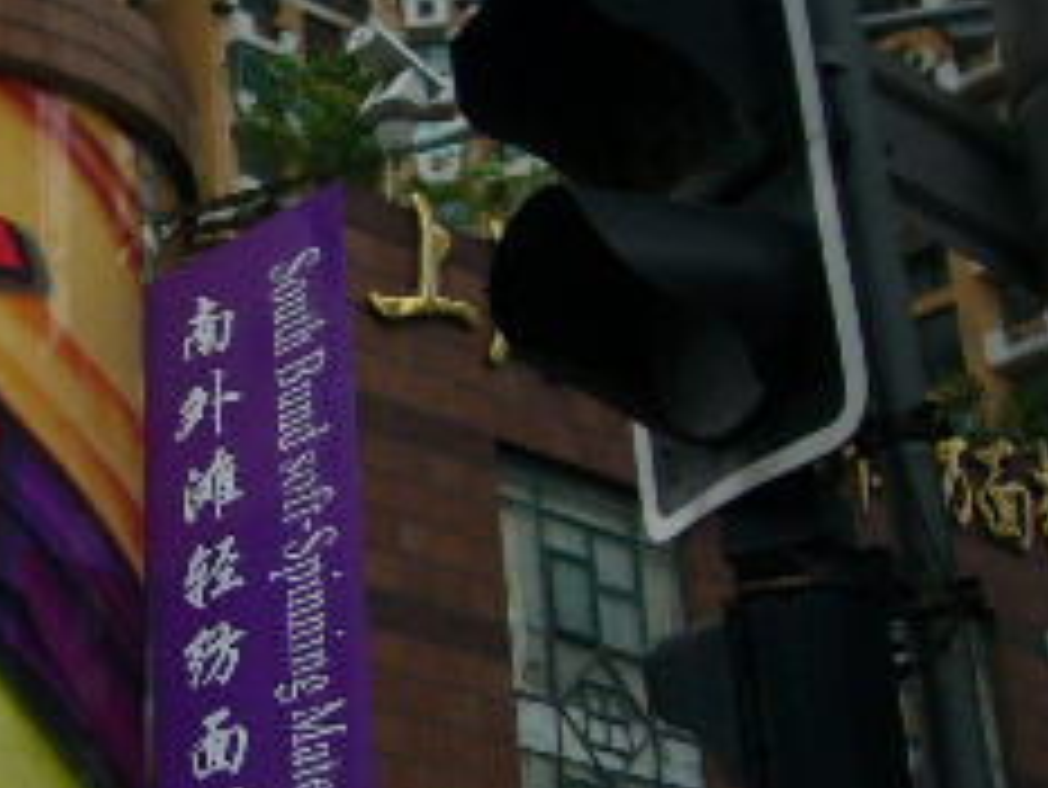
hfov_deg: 23.5
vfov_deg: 19.2
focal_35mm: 77
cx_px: -157
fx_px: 2332
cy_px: 428
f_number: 2.8
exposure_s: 1/160
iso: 80
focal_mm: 4.6
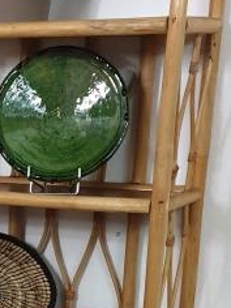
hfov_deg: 12.2
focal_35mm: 113
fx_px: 1005
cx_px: -161
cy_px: 378
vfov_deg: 16.6
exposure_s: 1/50
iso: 400
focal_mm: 4.3
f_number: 1.5
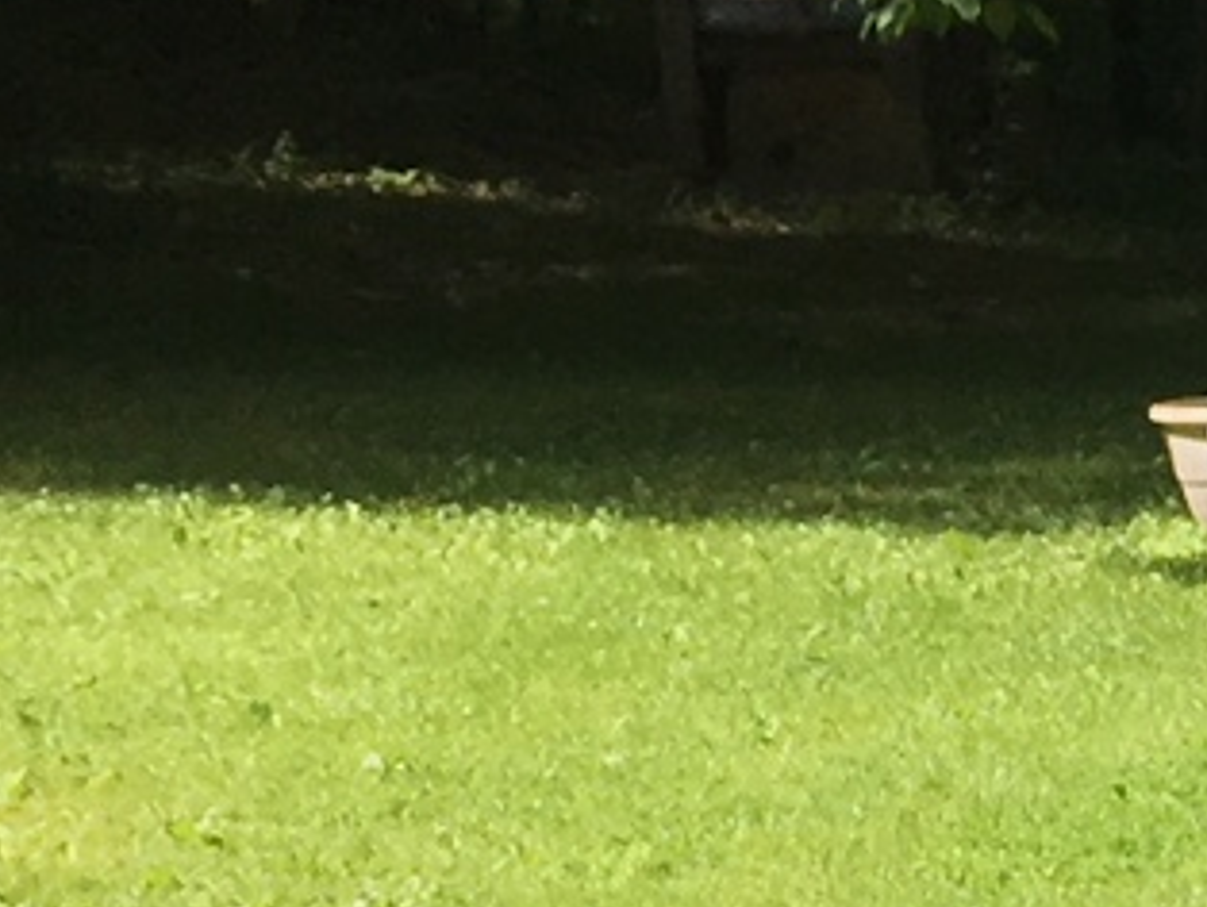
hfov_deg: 9.4
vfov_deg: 7.8
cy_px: 1557
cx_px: 2998
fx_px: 6490
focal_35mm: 186
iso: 25
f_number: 2.2
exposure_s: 1/651
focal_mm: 4.15
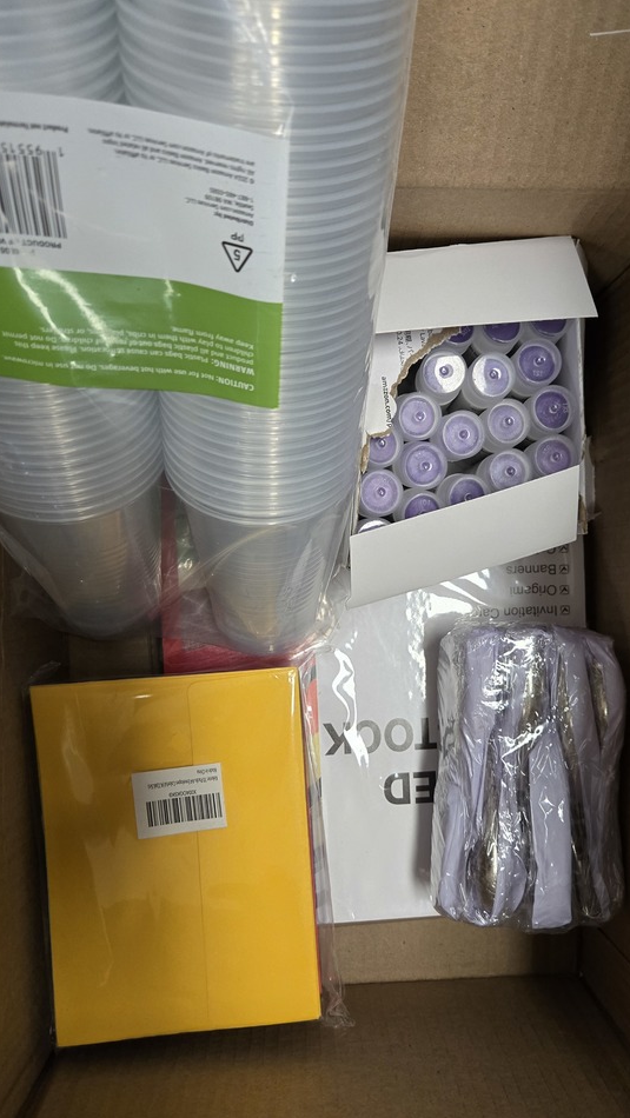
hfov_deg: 42.7
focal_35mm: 27
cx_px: 379
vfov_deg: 69.8
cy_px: 594
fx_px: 801
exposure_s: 1/120
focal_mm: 5.4
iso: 500
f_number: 1.8
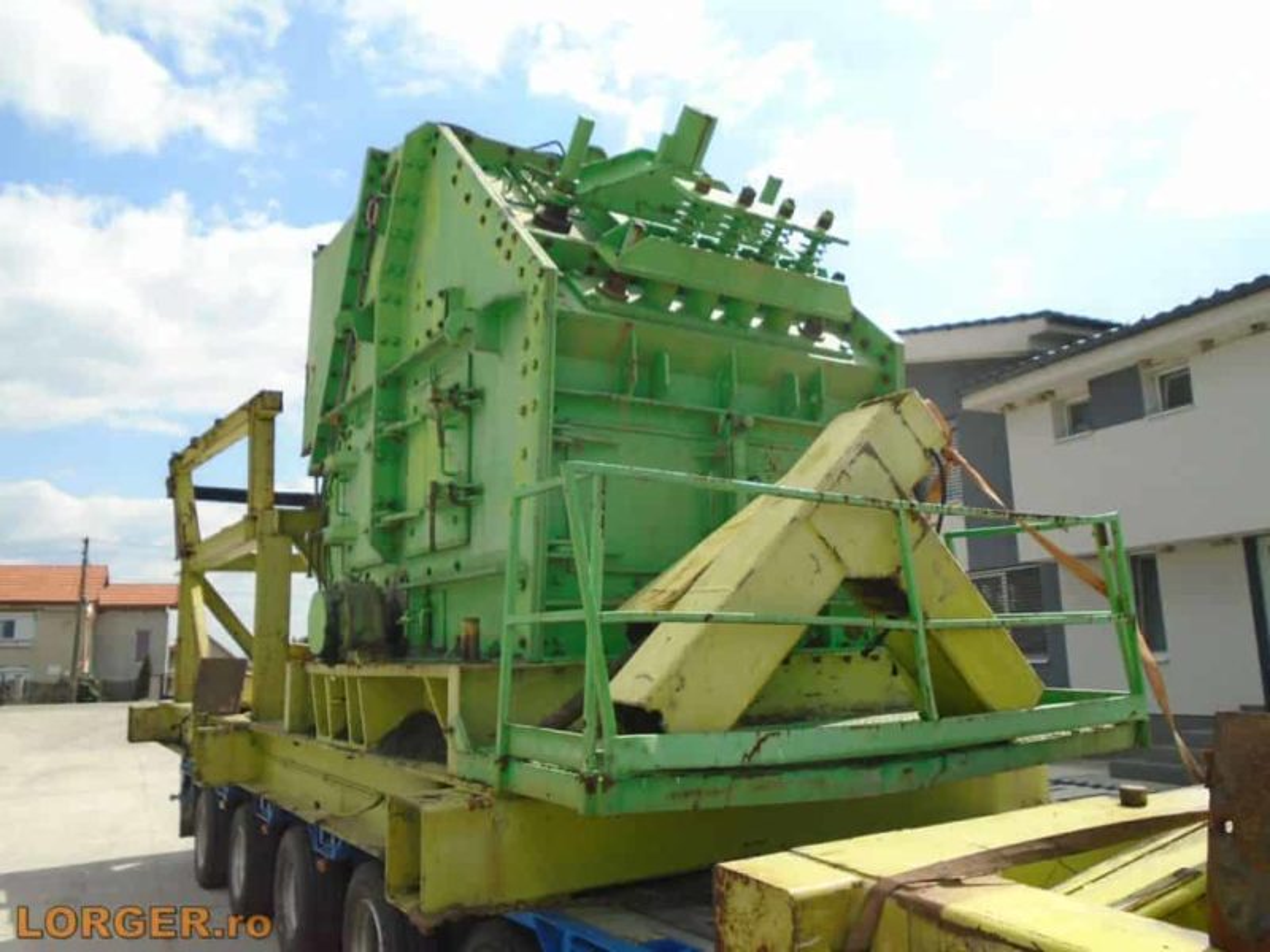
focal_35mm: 26
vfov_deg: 53.1
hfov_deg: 67.3
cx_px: 635
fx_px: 954
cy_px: 476
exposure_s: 1/160
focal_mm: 4.6
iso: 100
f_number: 8
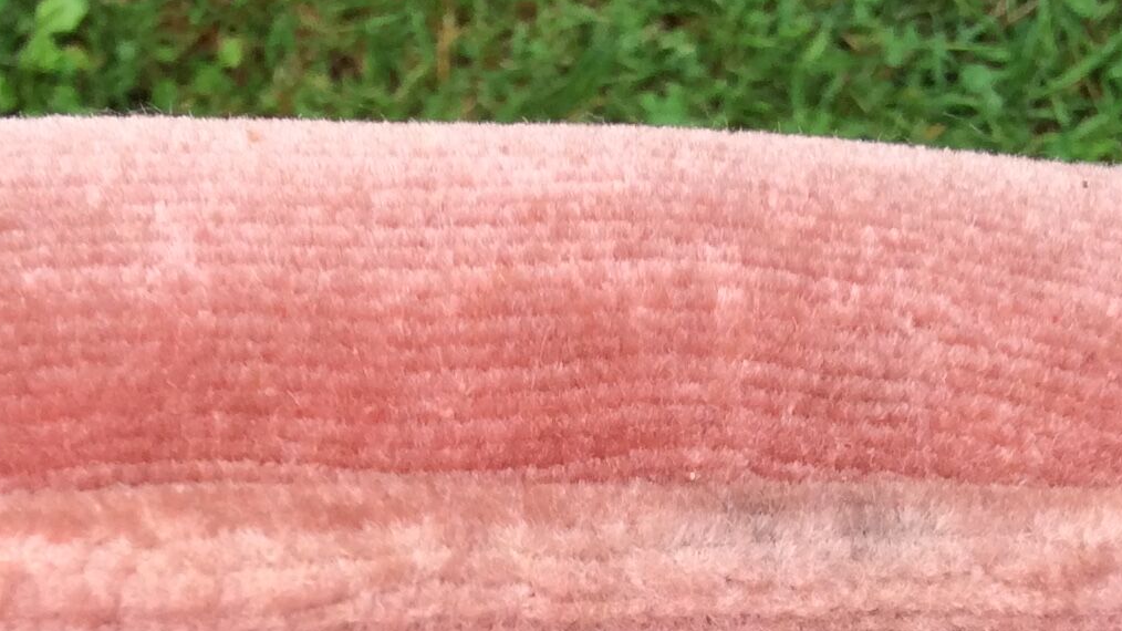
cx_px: 478
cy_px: 715
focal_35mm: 89
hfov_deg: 23.9
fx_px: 2647
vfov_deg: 13.3
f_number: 2.4
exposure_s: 1/268
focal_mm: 3.3
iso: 32
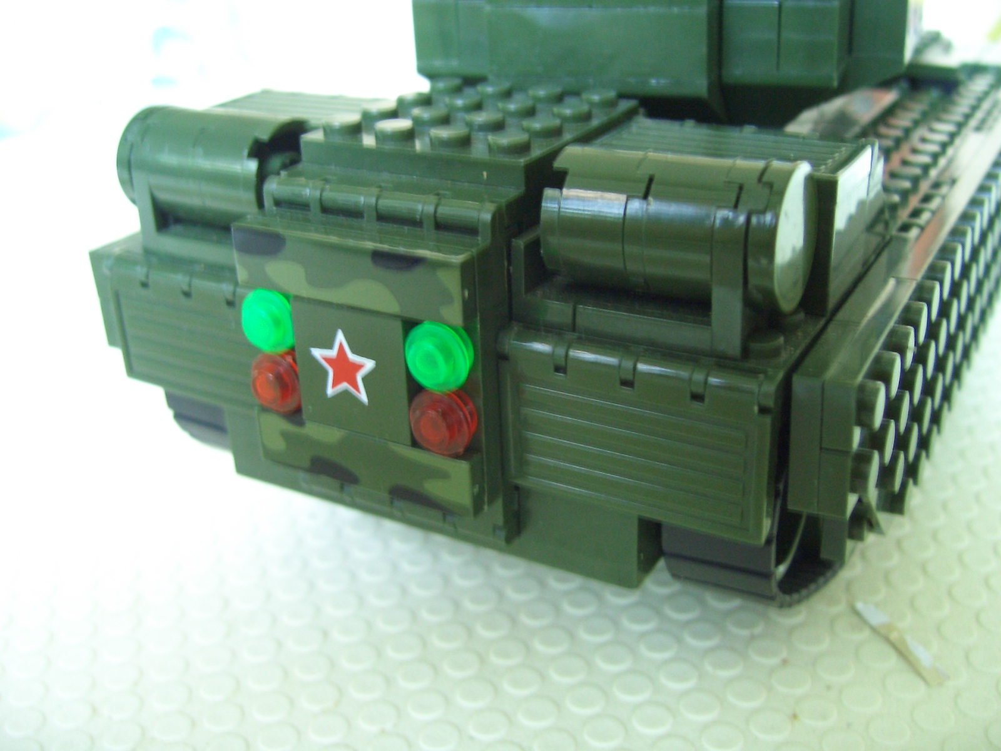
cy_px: 376
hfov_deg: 47.9
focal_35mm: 39
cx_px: 500
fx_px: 1128
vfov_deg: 36.8
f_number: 2.8
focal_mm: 8
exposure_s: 1/8
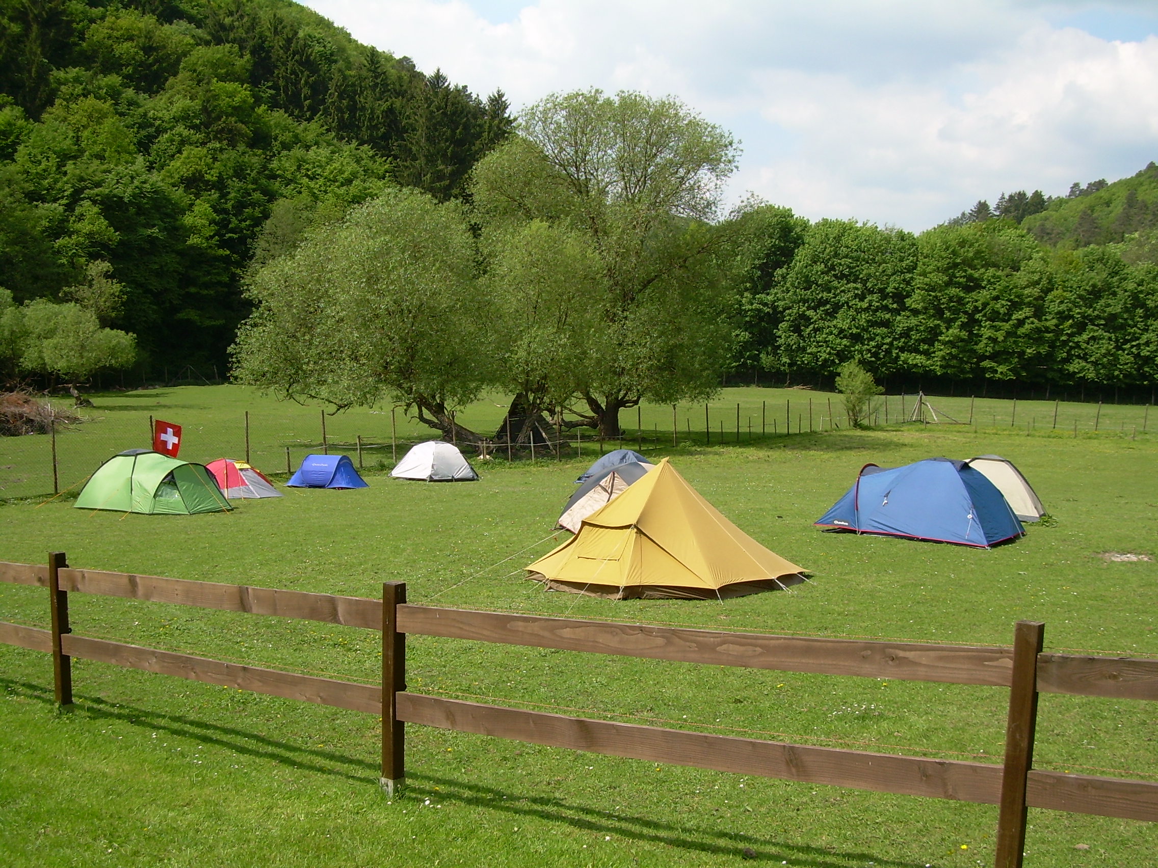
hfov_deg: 49.0
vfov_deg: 37.7
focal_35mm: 38
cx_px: 579
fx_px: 1271
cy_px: 434
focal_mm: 6.3
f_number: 4.6
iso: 50
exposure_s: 1/324
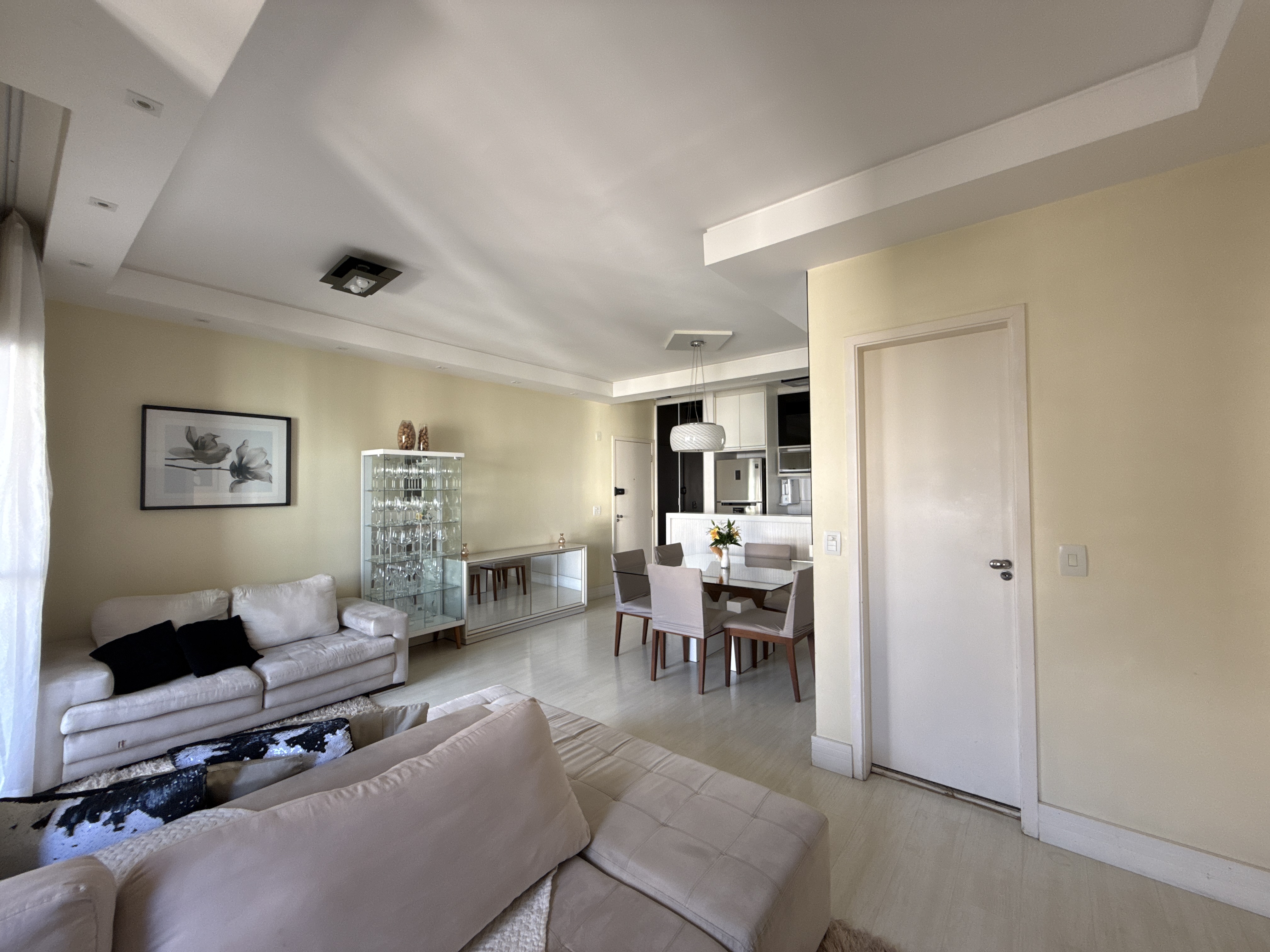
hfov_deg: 102.1
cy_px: 476
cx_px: 635
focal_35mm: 14
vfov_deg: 85.7
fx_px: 514
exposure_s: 1/99
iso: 100
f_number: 2.2
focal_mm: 2.22
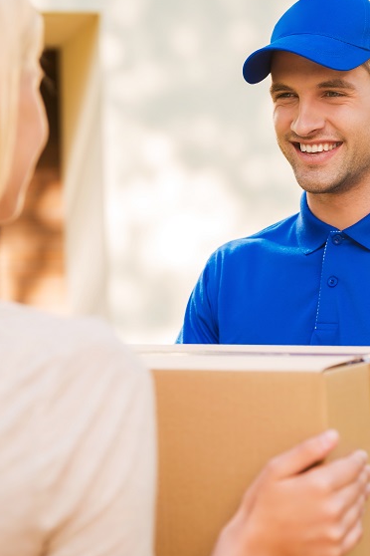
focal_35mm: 94
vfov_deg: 21.7
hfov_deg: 14.5
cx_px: 237
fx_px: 1449
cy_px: 310
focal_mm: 70
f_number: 3.5
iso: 160
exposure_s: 1/250
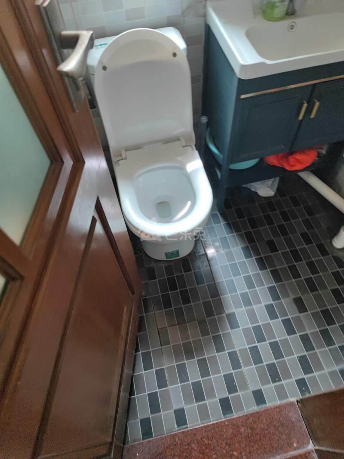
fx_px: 504
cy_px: 230
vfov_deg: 49.0
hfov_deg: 37.7
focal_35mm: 38
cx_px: 172
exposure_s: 1/89
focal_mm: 7.59
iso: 87
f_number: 1.95
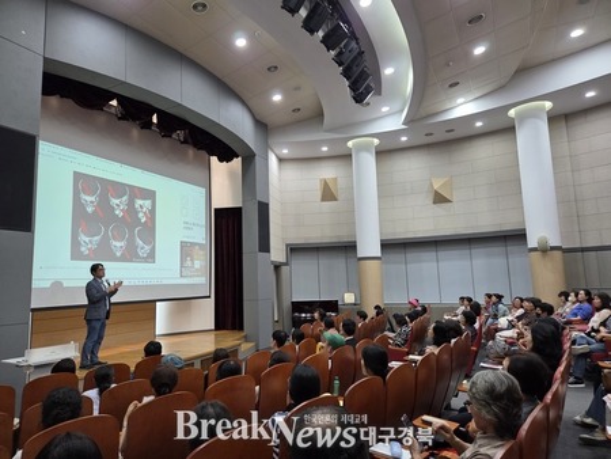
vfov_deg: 58.9
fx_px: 406
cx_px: 306
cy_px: 230
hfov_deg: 73.9
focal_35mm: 23
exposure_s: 1/120
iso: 250
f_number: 1.8
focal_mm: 5.4
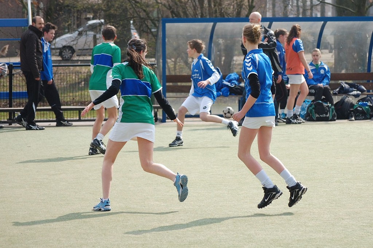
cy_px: 124
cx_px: 186
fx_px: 1242
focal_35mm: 120
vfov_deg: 11.4
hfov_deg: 17.1
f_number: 4.5
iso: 320
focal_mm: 80
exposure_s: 1/1000
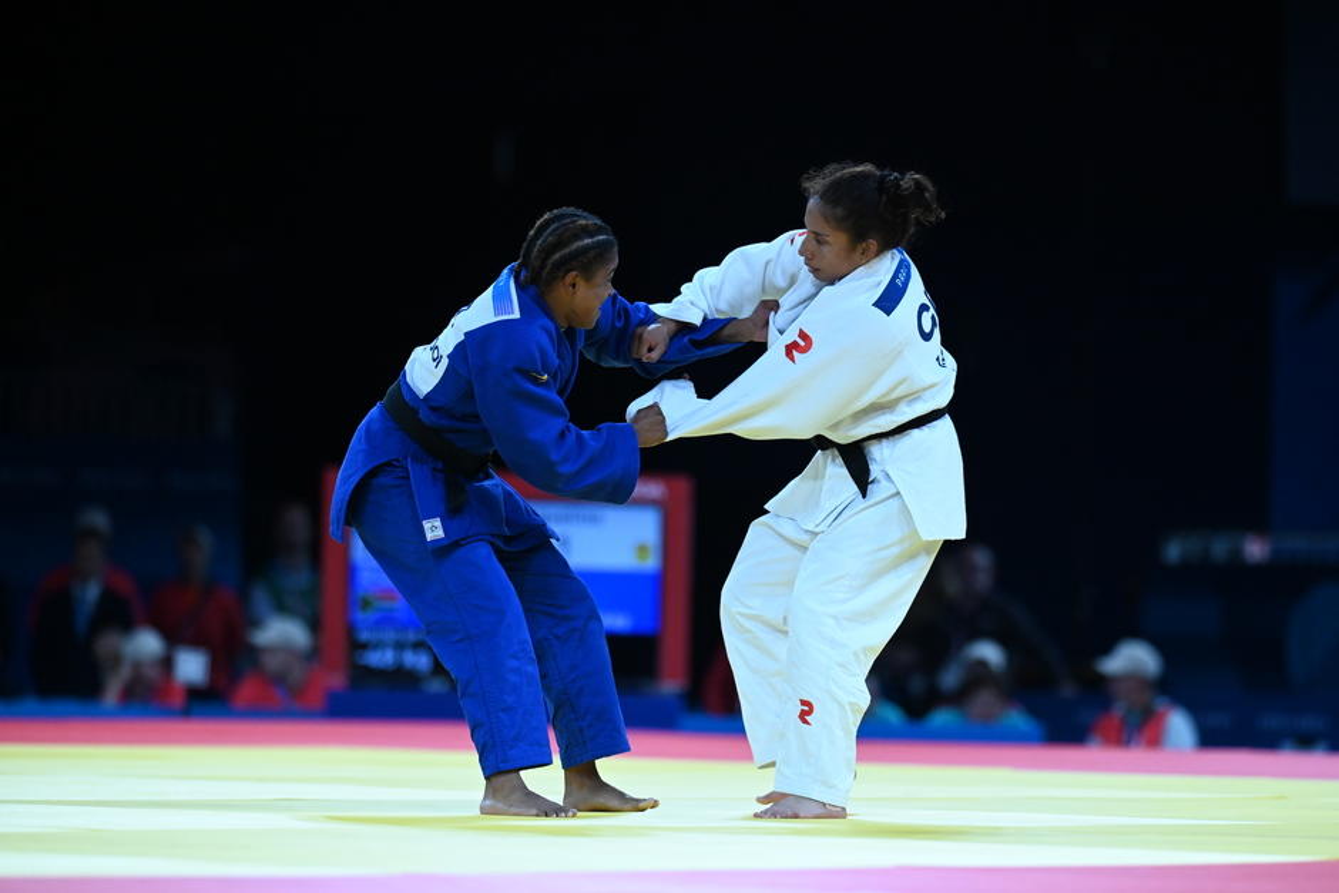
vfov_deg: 6.5
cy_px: 446
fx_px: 7812
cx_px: 670
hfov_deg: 9.8
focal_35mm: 210
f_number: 3.2
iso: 5000
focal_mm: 210
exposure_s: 1/8000
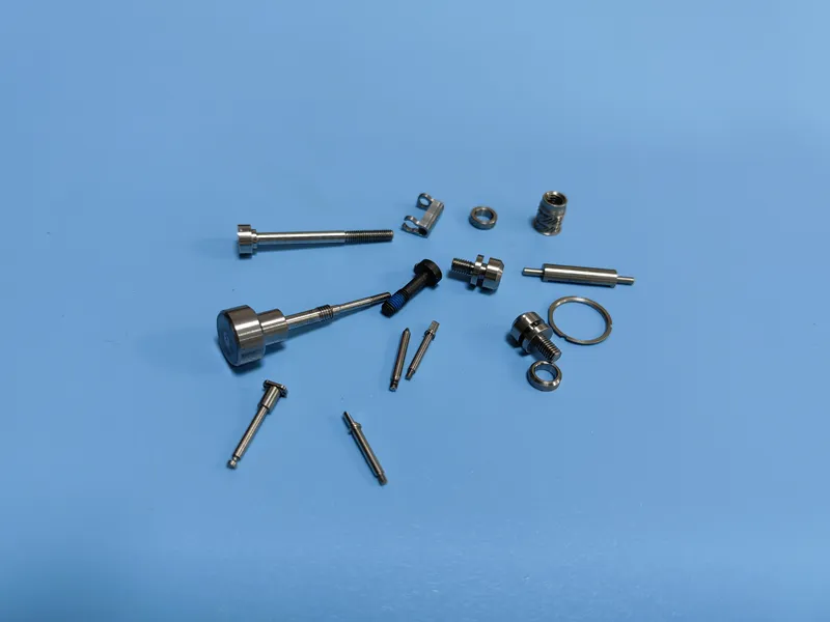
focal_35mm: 27
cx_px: 415
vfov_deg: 51.4
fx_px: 647
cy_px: 311
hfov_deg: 65.3
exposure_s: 1/120
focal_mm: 5.54
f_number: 1.8
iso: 400
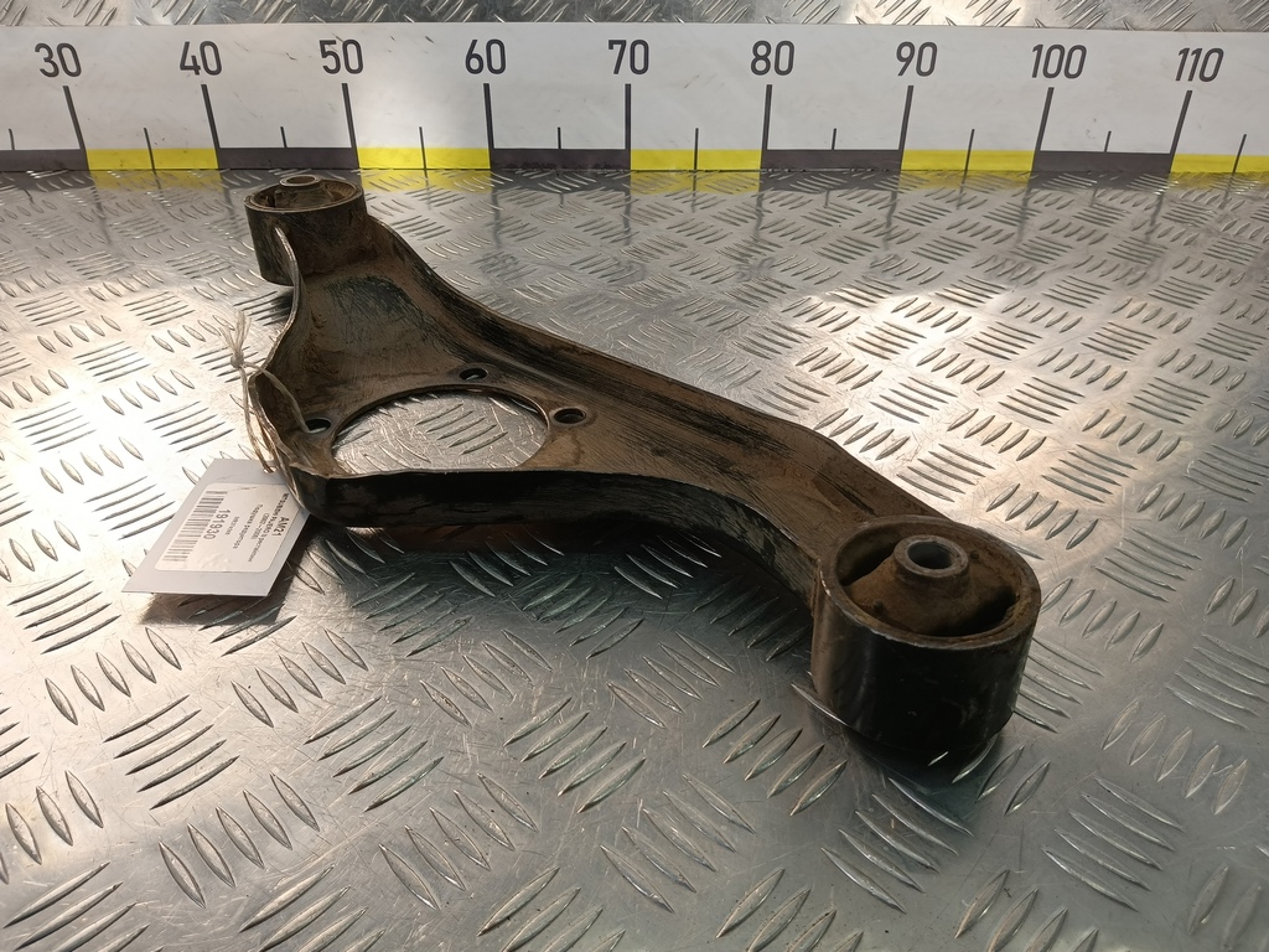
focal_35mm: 23
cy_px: 476
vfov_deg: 58.9
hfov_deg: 73.9
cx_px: 634
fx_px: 843
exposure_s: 1/118
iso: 51
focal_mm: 4.11
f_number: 1.6
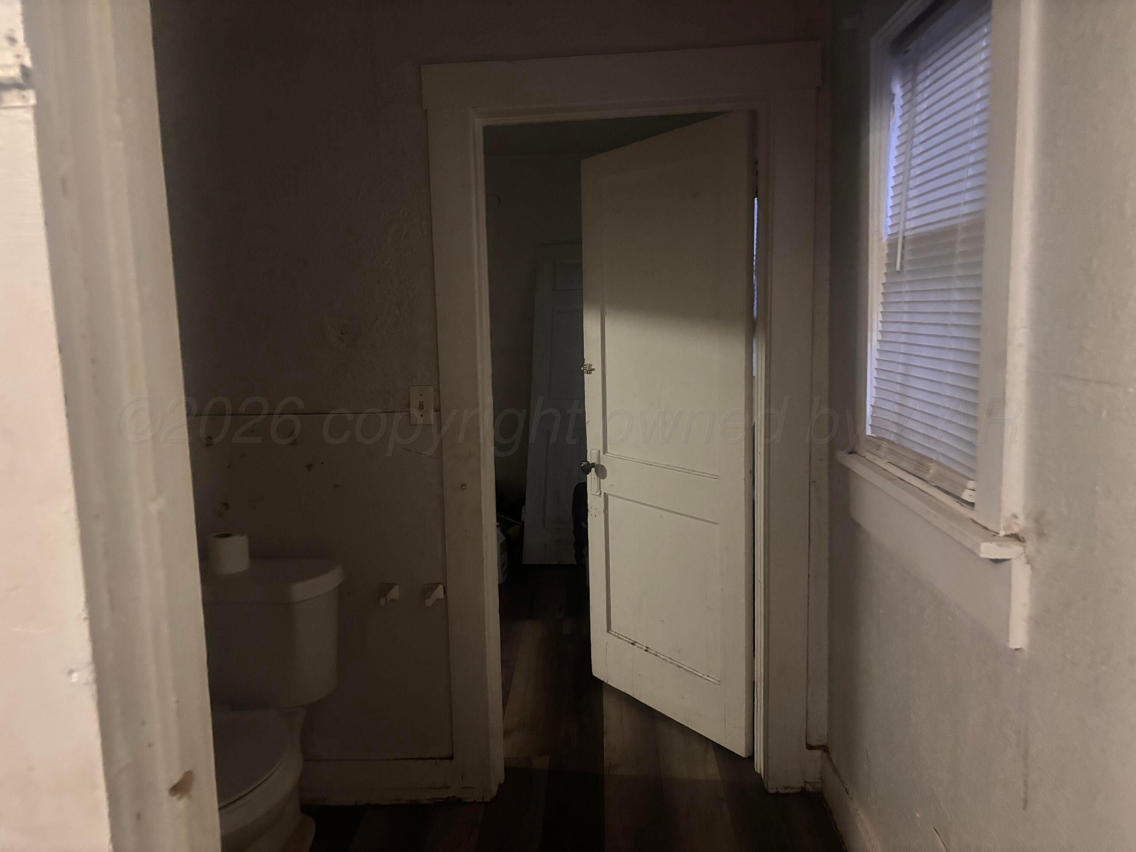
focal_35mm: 26
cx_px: 568
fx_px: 853
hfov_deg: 67.3
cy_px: 426
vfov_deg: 53.1
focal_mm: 5.96
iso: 1000
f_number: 1.6
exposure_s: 1/30
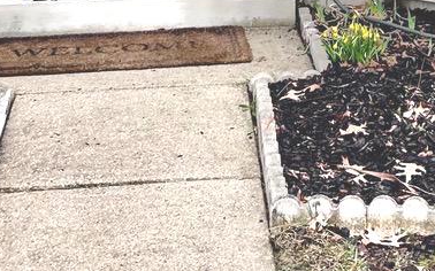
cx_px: 418
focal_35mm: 112
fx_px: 1327
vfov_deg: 10.3
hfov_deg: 18.2
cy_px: -361
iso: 50
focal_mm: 5.7
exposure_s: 1/1124
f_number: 1.5
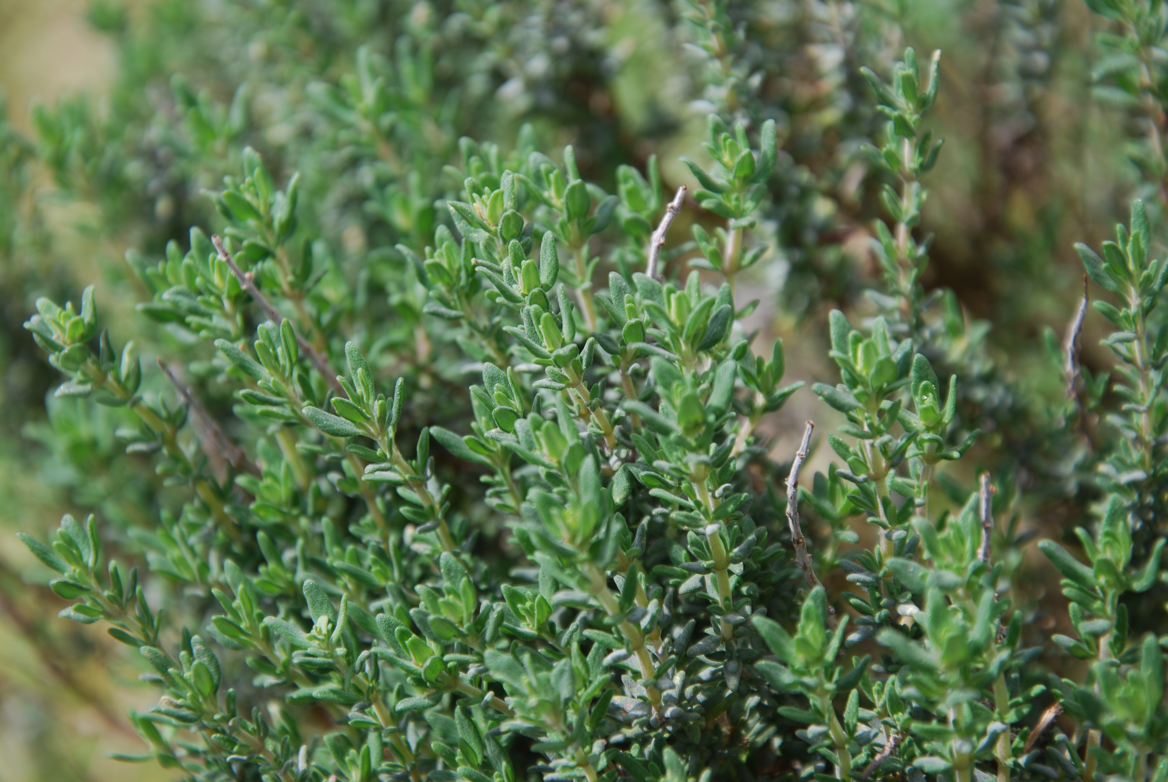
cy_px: 391
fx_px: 4775
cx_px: 584
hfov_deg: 13.9
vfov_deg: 9.4
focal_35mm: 147
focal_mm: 98
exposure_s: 1/125
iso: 110
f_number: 8
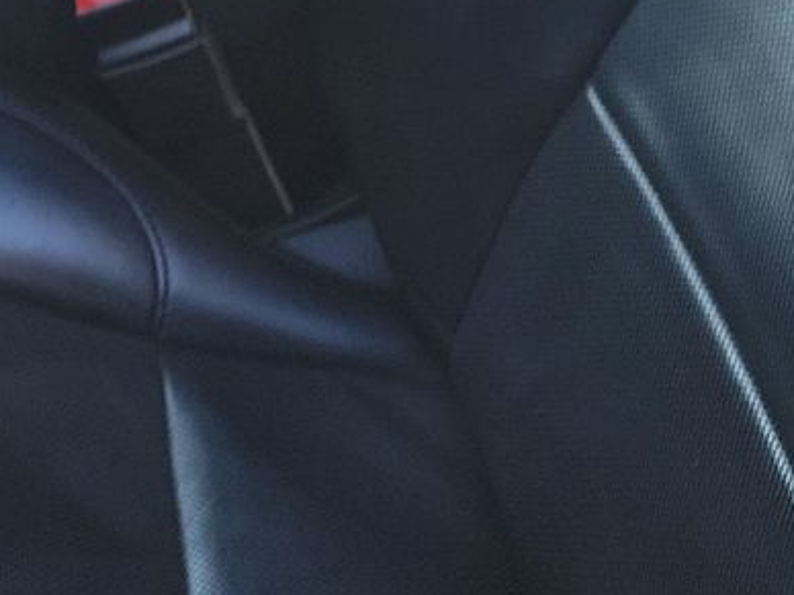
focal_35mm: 99
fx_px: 2271
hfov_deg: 19.5
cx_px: 113
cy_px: -401
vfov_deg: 13.7
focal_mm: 6.7
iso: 94
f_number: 1.8
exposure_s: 1/59
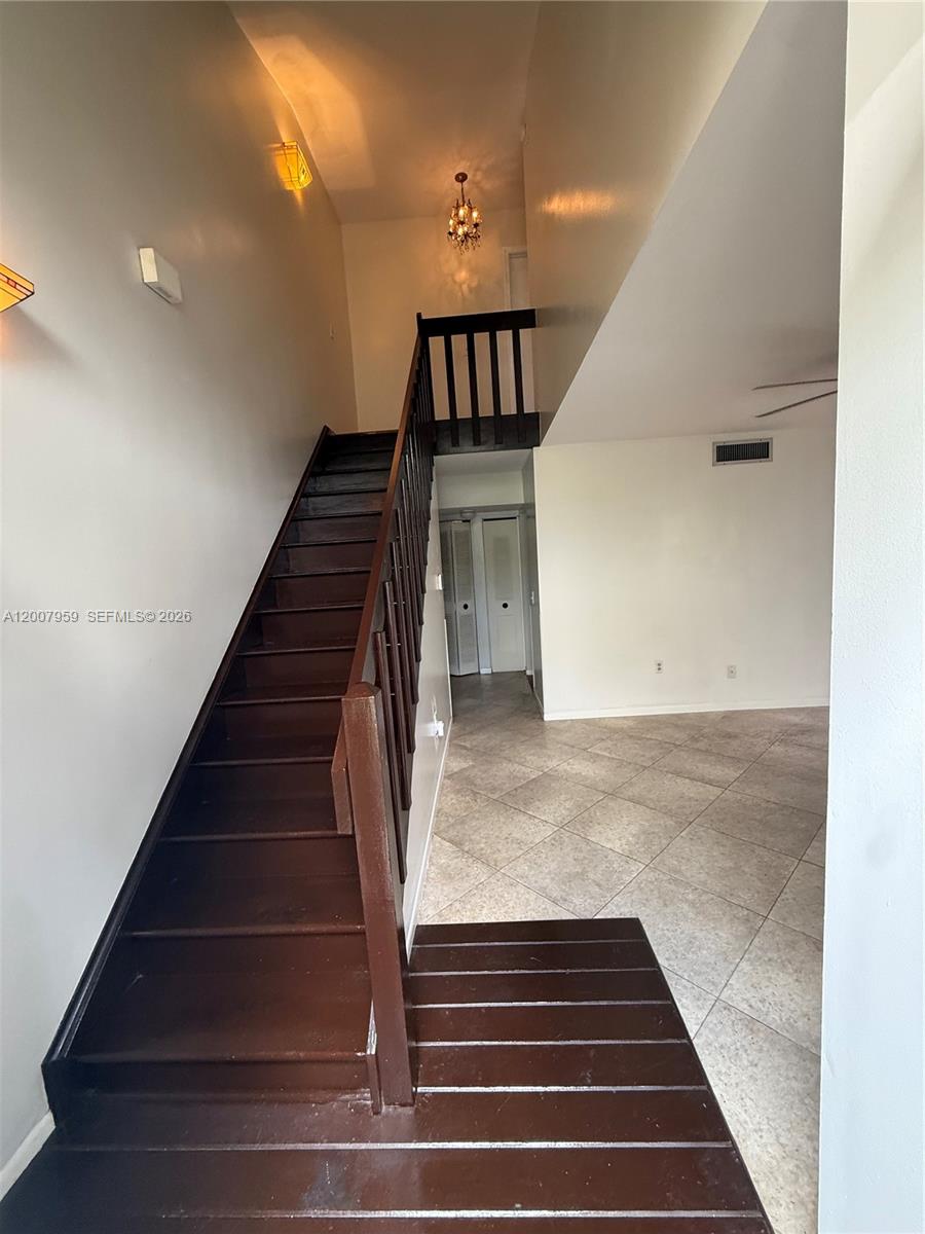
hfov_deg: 85.7
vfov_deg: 102.1
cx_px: 462
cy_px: 617
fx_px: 499
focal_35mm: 14
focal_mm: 2.22
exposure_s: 1/60
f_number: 2.2
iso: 250
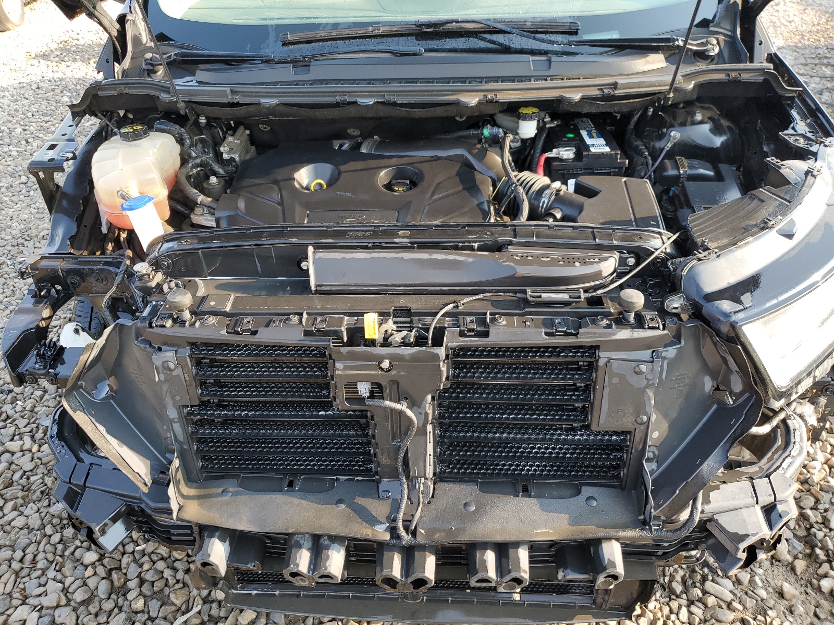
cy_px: 312
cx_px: 417
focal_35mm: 26
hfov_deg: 67.3
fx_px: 626
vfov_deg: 53.1
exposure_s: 1/270
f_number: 1.5
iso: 50
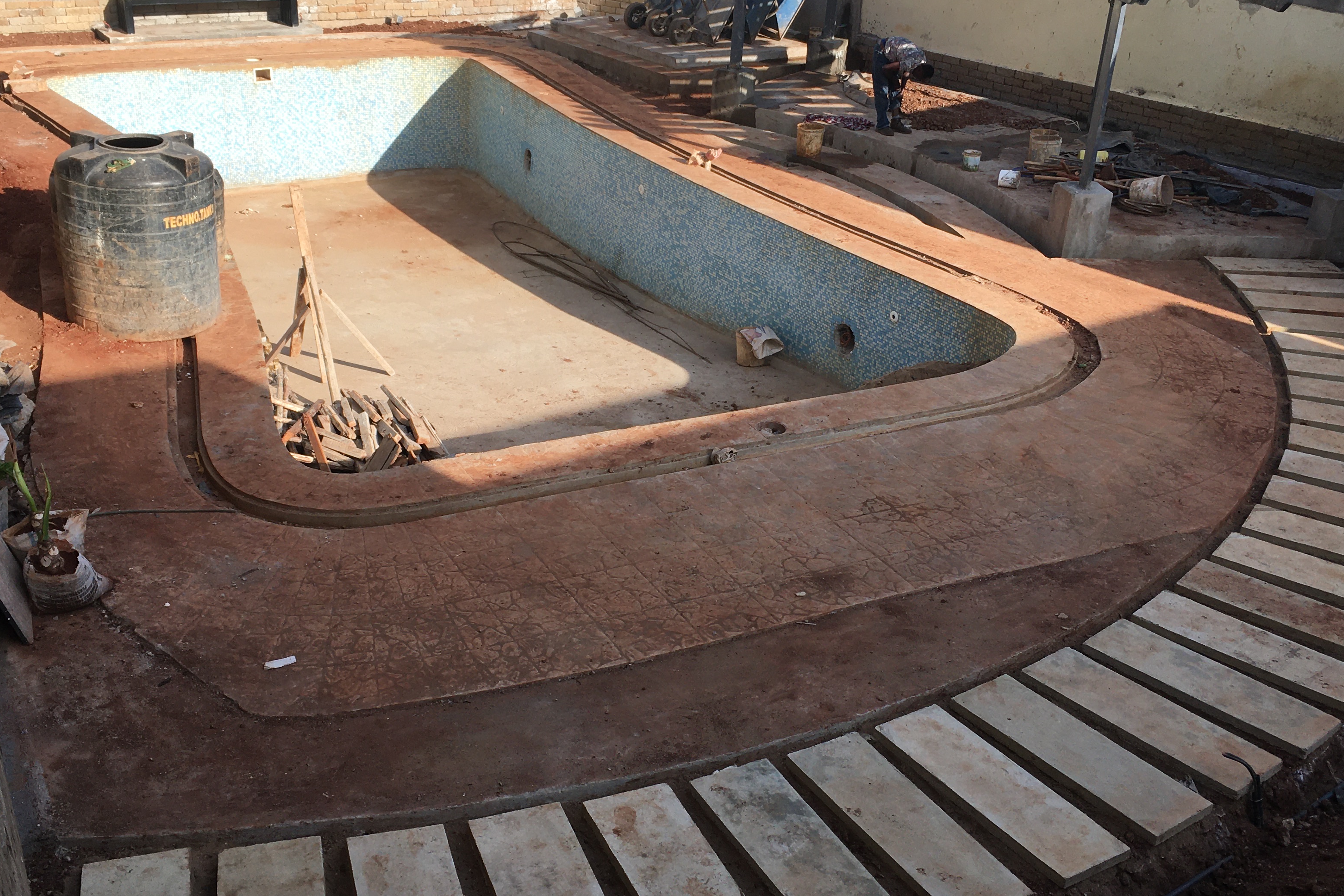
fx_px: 1456
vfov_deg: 34.2
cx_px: 663
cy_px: 475
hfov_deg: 49.6
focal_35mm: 39
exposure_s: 1/699
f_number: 2.2
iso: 25
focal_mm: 4.15
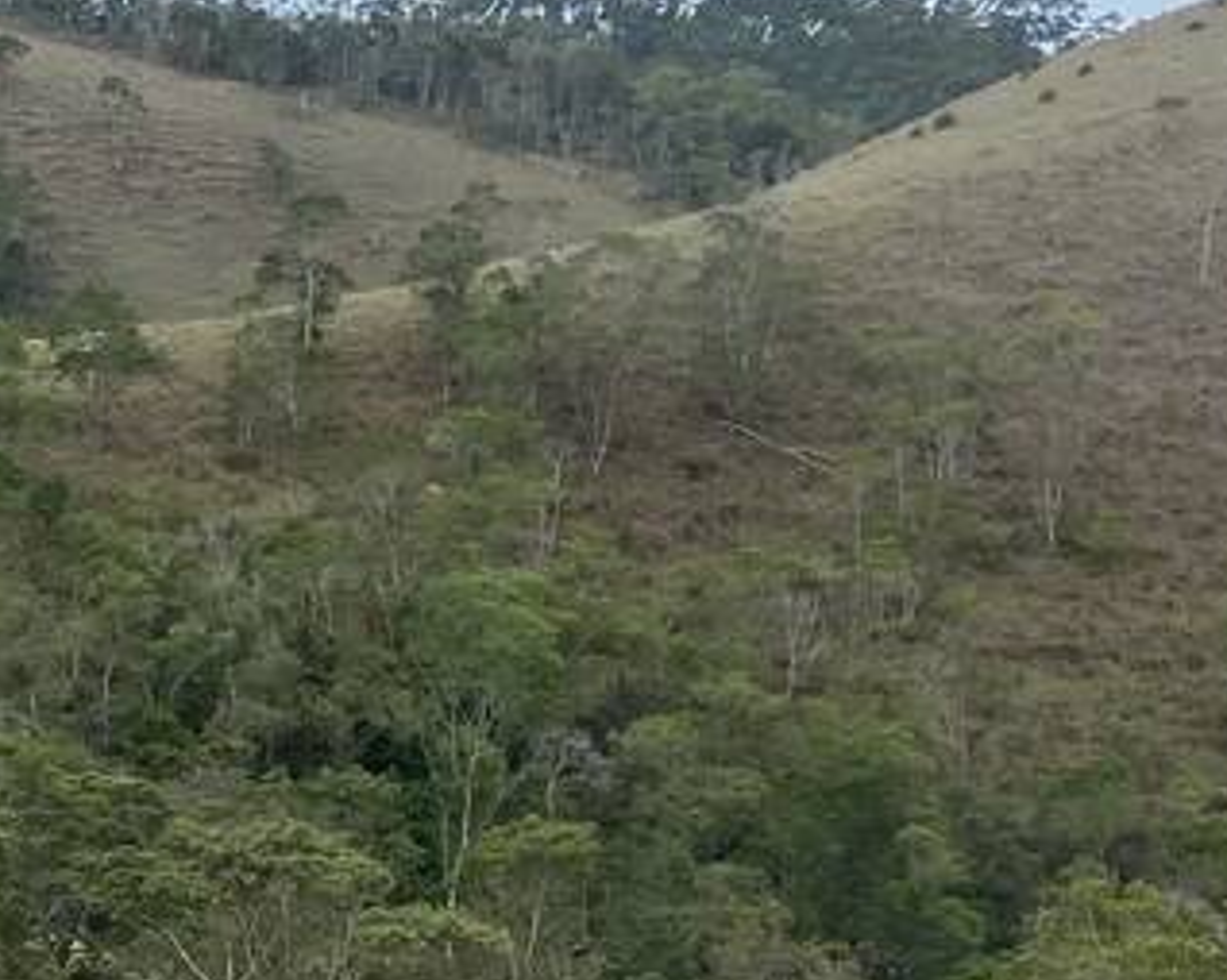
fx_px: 4174
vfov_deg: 13.3
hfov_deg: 15.5
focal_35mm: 115
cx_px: -567
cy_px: 741
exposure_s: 1/2688
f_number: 1.8
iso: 32
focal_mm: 4.25
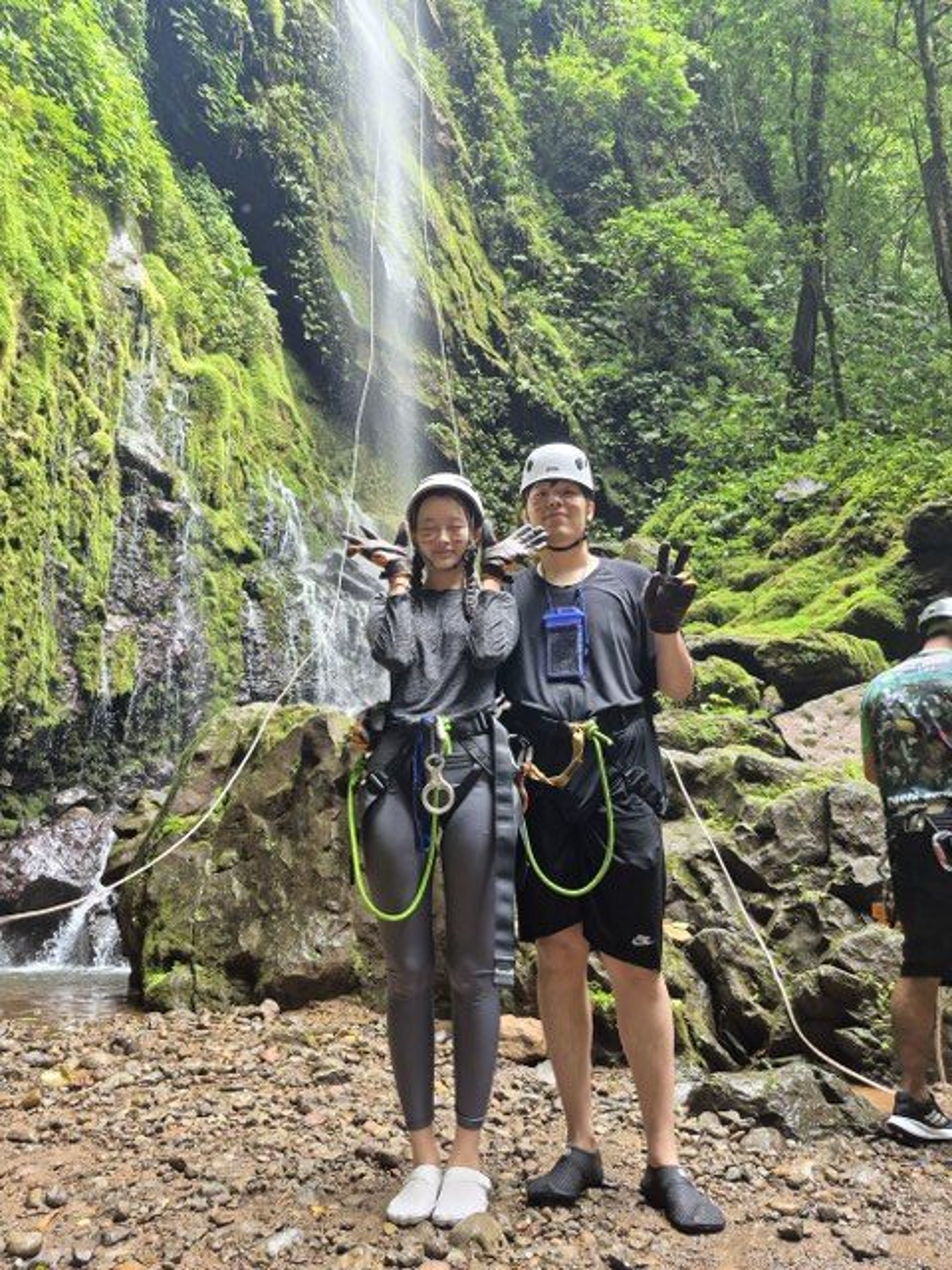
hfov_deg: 58.9
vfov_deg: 73.9
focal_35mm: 23
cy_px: 635
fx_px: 843
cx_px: 476
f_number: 1.8
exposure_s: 1/180
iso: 250
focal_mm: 5.4
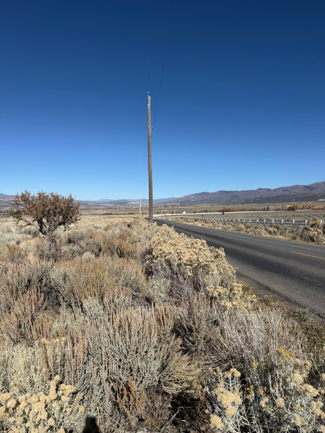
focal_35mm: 24
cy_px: 216
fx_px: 300
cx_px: 162
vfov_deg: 71.6
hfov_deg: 56.8
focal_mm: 6.76
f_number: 1.78
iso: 80
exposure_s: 1/8130
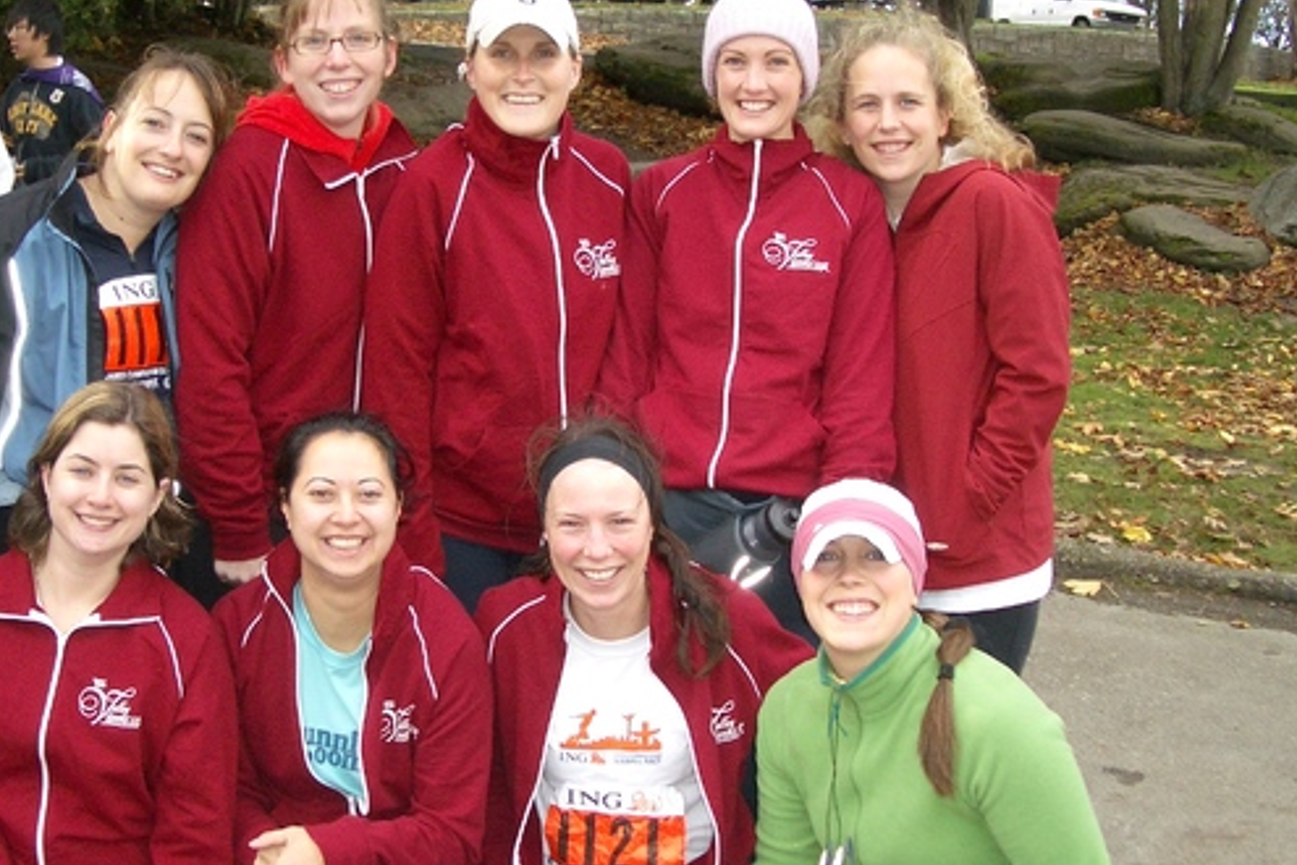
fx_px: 1909
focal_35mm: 53
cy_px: 406
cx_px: 493
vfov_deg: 25.5
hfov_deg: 37.3
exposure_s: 1/250
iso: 100
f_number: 2.6
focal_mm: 5.8
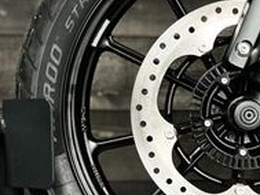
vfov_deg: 16.7
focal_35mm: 88
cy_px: 146
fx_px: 661
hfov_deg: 21.7
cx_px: 235
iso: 100
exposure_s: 1/50
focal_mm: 5.1
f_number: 1.6
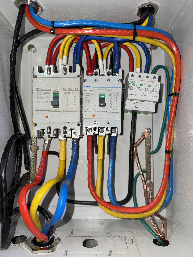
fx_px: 178
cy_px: 128
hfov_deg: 56.8
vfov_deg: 71.6
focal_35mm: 24
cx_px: 96
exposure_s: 1/18
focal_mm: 6.76
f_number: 1.78
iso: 64
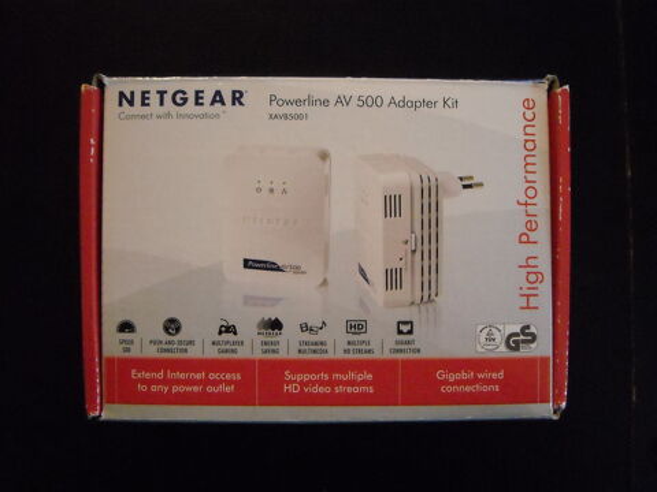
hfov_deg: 52.6
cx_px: 328
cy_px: 246
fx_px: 664
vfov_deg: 40.7
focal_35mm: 35
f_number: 2.8
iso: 800
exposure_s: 1/21
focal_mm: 5.7
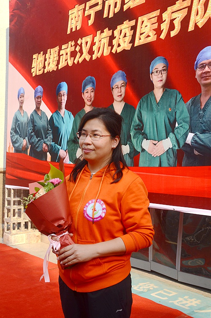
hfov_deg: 31.8
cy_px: 159
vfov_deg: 46.5
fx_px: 371
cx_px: 106
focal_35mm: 42
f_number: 11
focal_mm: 28
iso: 400
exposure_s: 1/320
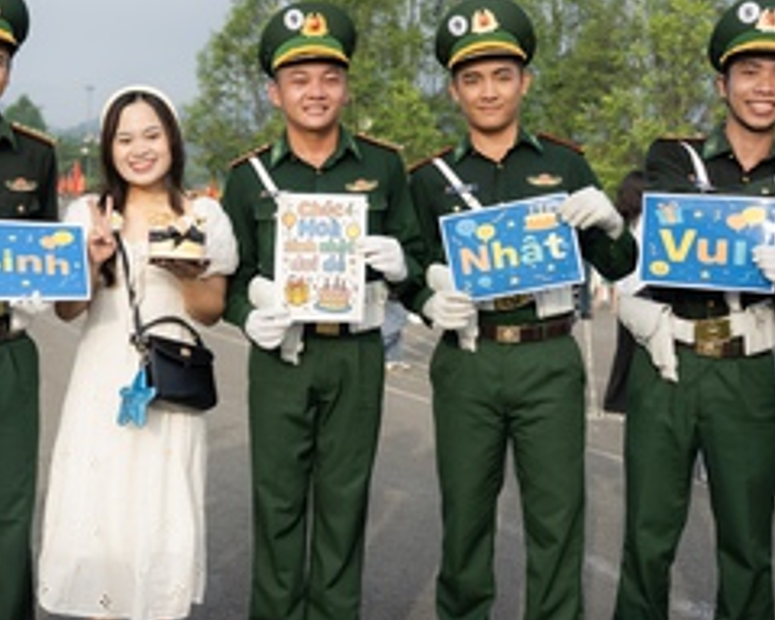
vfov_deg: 25.4
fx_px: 1376
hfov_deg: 30.8
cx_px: 178
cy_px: 273
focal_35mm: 60
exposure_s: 1/1000
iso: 160
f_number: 2.8
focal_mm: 24
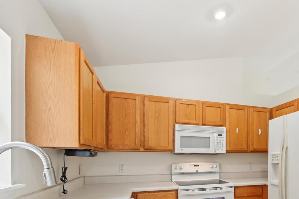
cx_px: 219
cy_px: 156
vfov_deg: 52.0
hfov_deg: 71.6
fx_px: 191
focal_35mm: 23
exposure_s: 1/25
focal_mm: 14
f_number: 8
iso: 400
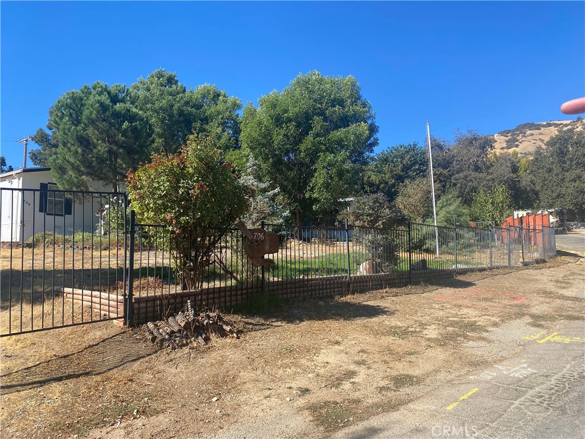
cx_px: 292
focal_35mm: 26
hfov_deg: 67.3
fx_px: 439
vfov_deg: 53.1
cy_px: 220
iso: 32
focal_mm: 4.25
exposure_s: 1/1701
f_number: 1.8
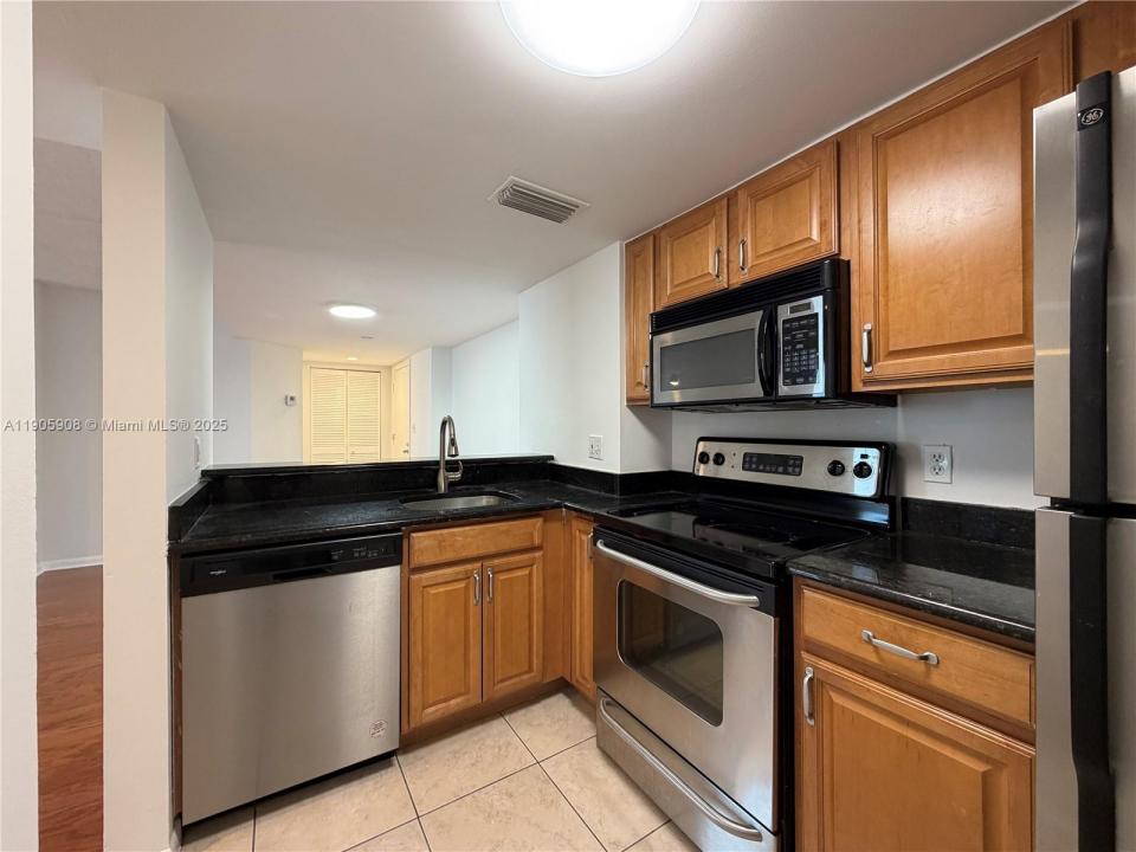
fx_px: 459
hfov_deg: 102.1
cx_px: 568
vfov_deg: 85.7
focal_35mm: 14
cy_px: 426
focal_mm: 2.22
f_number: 2.2
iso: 200
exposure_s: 1/60
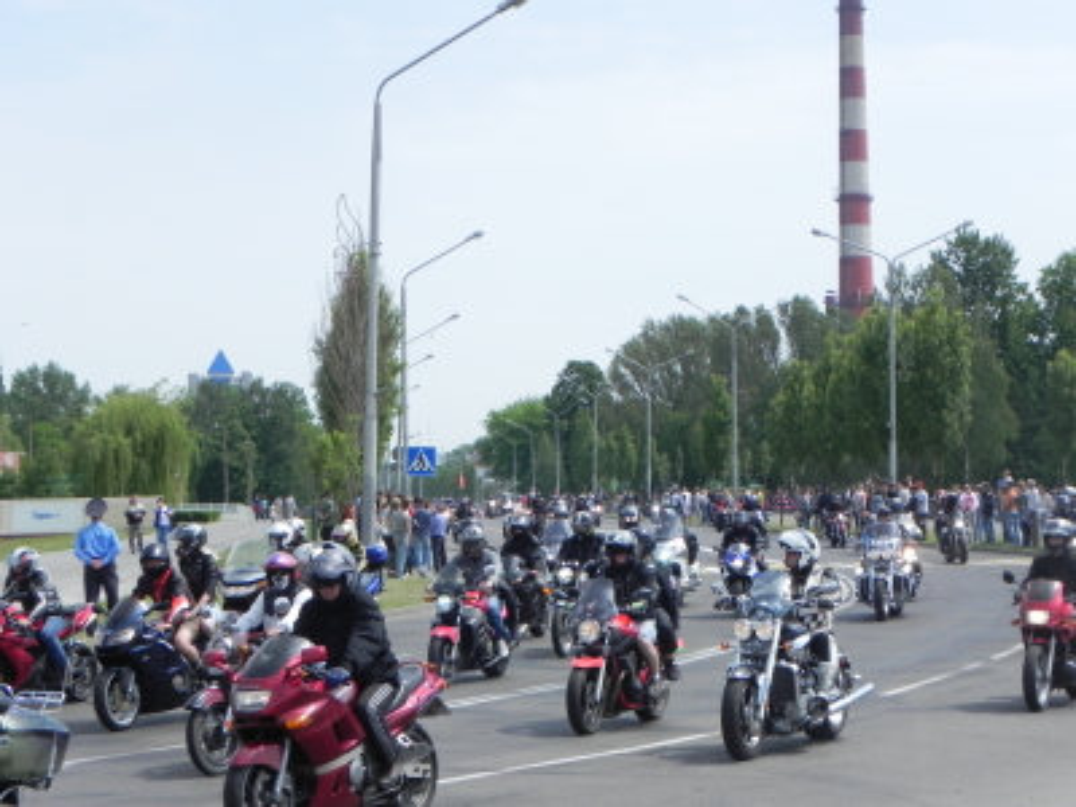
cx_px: 538
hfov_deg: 23.0
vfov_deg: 17.4
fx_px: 2642
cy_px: 404
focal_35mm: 85
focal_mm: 15.1
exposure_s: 1/616
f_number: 5.6
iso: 160
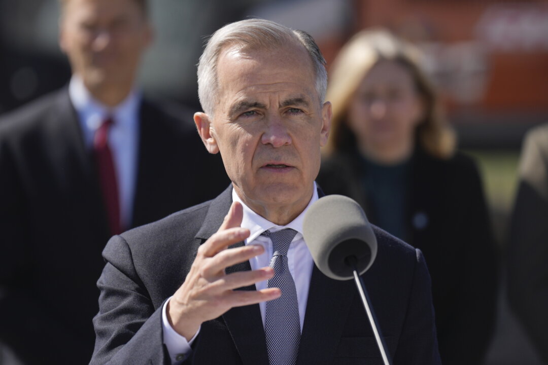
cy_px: 182
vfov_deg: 4.6
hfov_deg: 6.9
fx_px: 4566
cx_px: 274
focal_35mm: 300
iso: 200
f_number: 2.8
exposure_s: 1/3200
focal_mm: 200
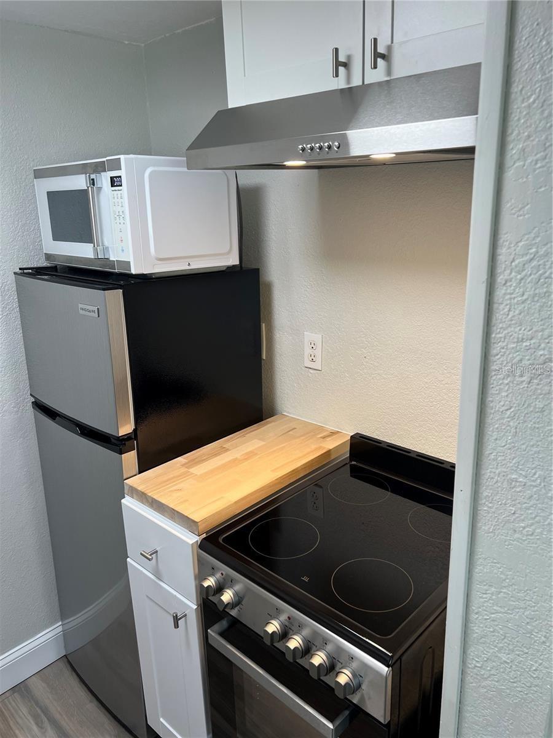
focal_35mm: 26
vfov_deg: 67.3
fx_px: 554
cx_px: 276
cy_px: 369
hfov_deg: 53.1
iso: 80
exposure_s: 1/120
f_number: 1.5
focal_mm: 5.7
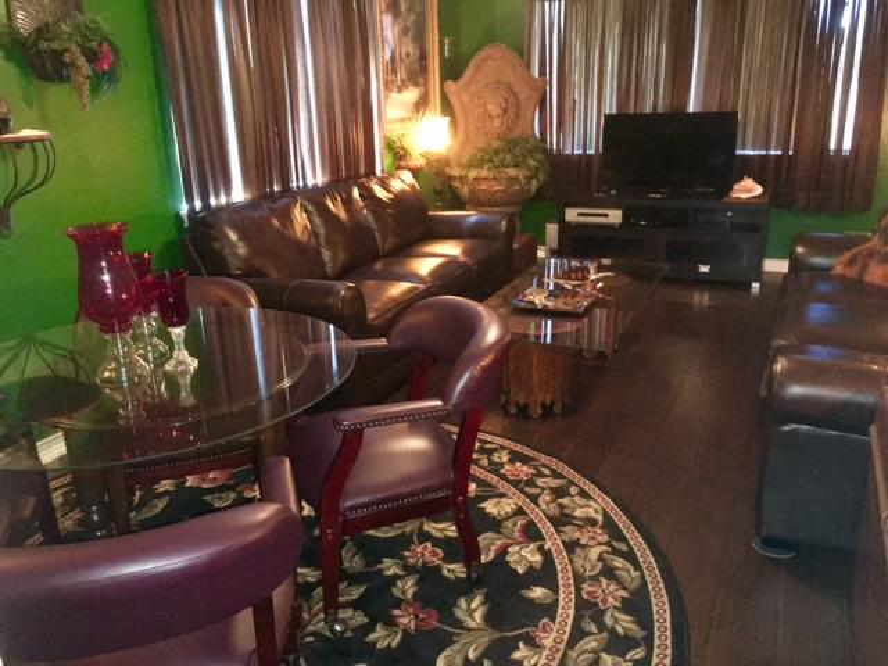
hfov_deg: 61.7
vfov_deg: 48.2
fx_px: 744
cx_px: 444
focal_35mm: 29
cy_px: 333
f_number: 2.2
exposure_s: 1/16
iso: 640
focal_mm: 4.15
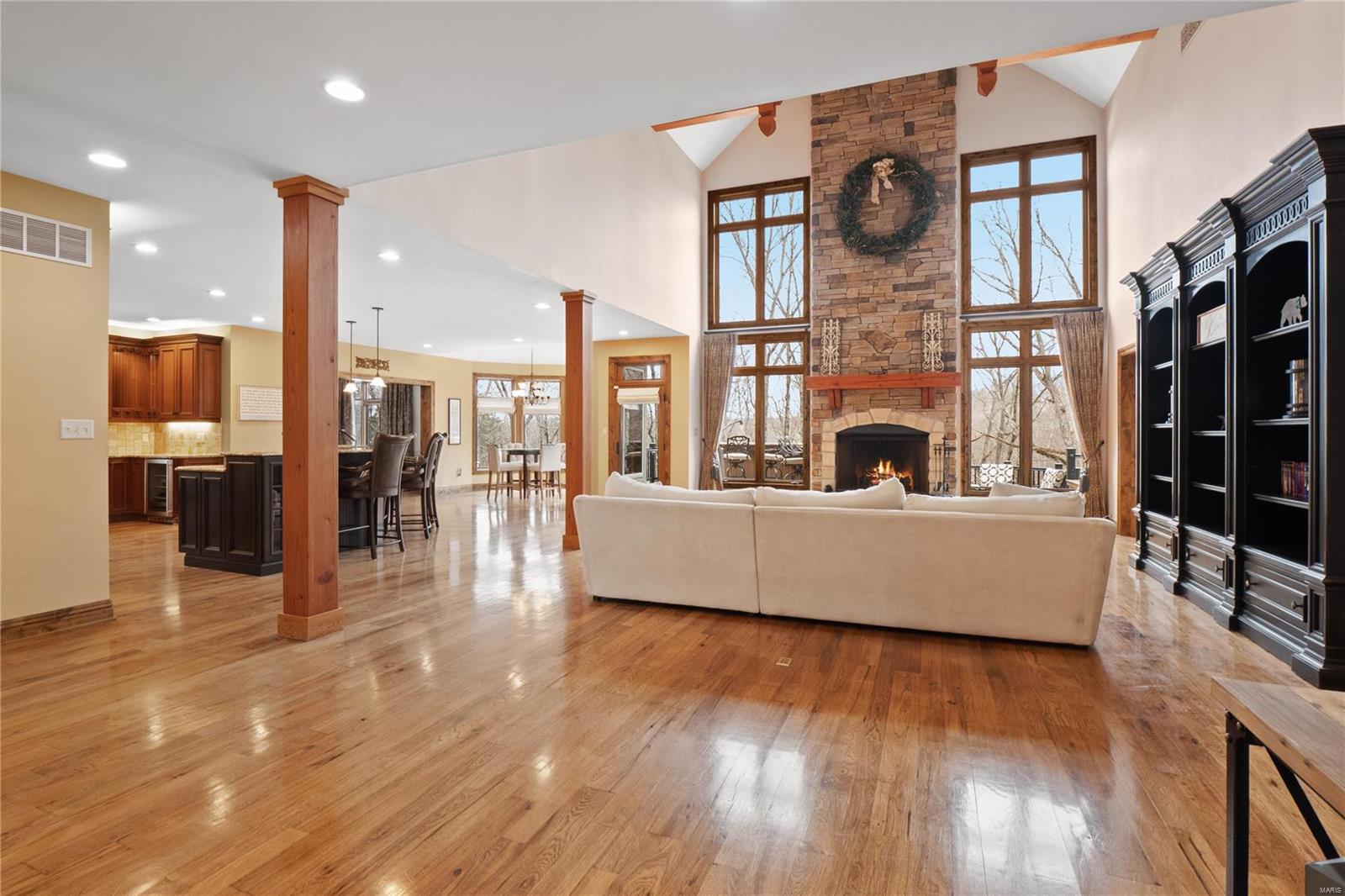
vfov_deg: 73.7
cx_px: 672
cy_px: 448
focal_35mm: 16
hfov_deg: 96.7
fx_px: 598
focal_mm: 8
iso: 400
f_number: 8
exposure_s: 1/3
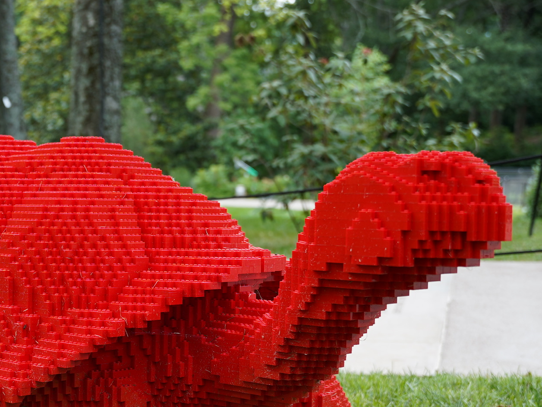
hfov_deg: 28.4
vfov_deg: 21.8
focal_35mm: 67
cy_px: 276
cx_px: 112
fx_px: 1049
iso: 125
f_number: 2.8
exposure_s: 1/100
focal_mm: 25.4
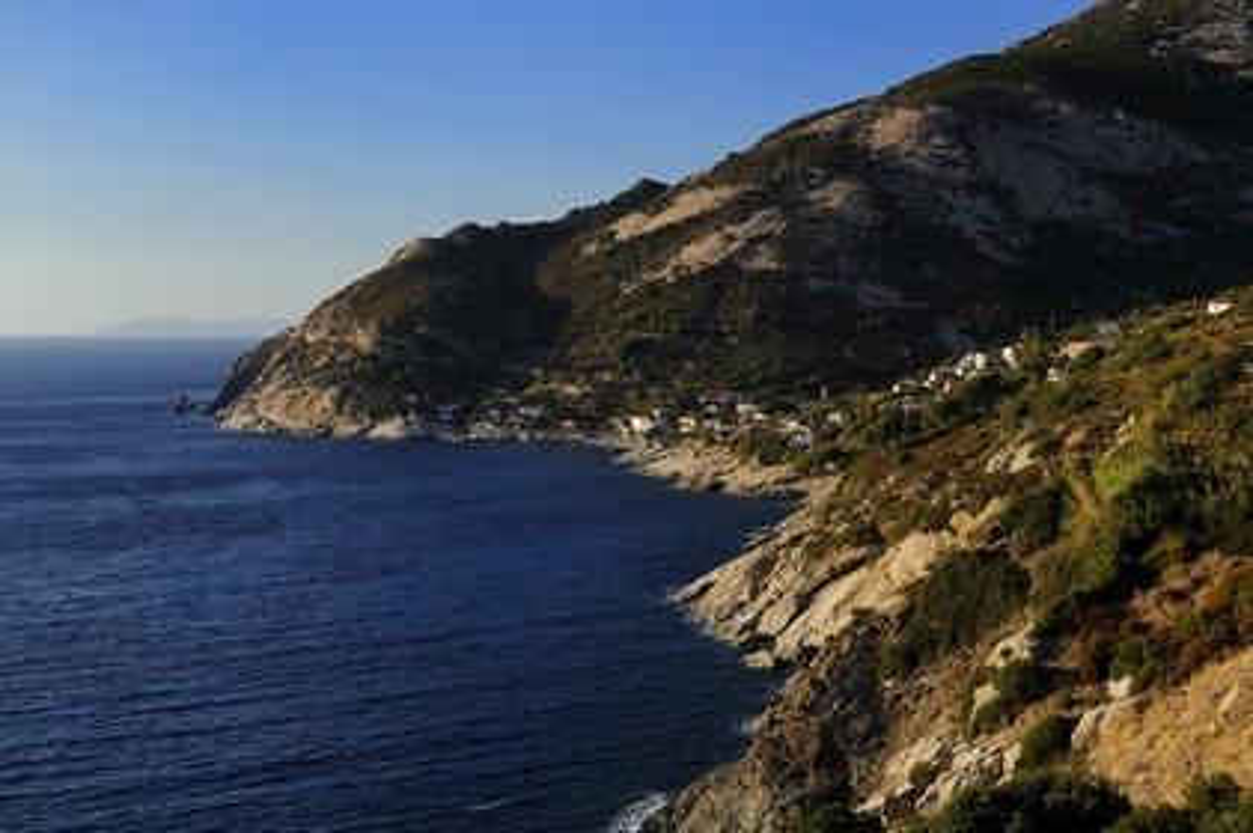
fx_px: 1669
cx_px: 626
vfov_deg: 28.0
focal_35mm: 48
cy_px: 416
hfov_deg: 41.1
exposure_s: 1/250
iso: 200
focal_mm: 48
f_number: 9
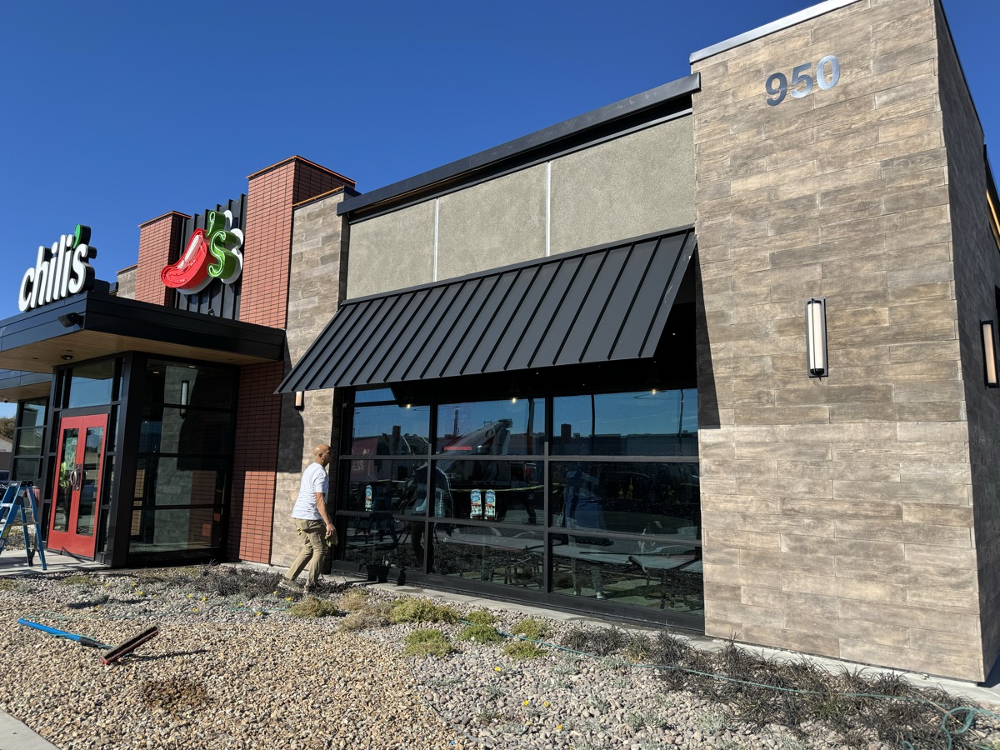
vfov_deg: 56.8
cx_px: 500
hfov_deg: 71.6
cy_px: 375
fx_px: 693
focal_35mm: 24
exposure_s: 1/4608
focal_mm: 6.86
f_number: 1.78
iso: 80
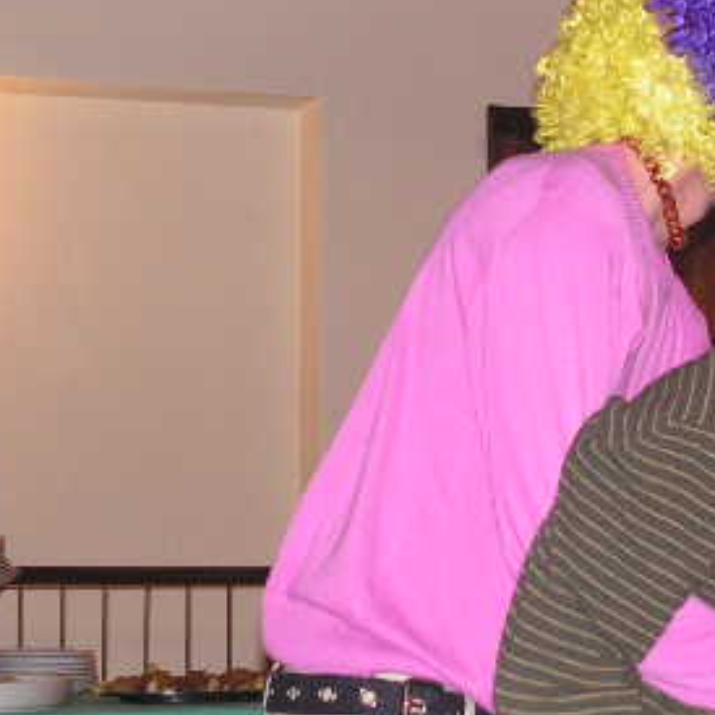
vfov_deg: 13.8
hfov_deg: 13.8
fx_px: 2944
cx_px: 558
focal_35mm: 126
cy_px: 284
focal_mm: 10.2
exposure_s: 1/60
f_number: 3.3
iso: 200
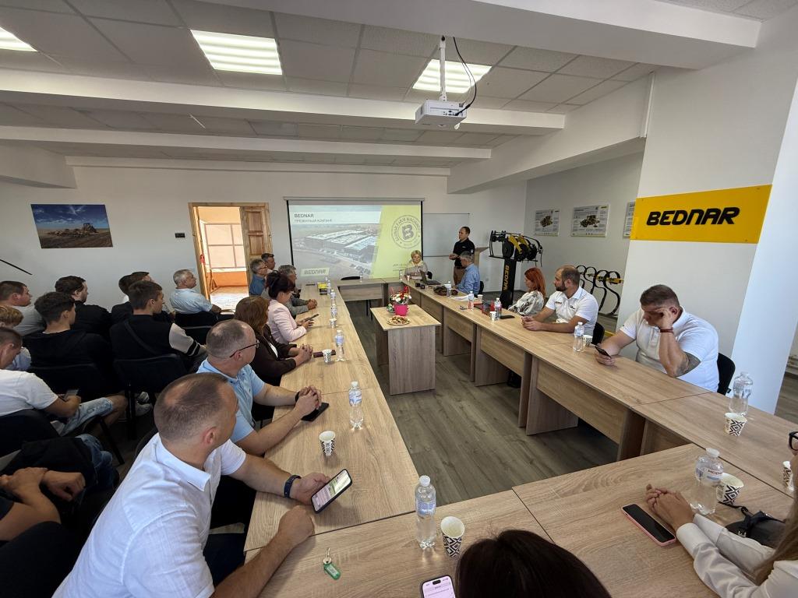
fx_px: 323
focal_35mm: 14
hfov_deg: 102.1
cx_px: 399
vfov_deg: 85.7
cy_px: 299
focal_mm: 2.22
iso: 160
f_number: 2.2
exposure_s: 1/120
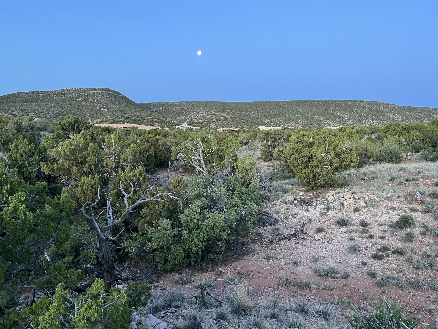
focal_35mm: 26
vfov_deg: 53.1
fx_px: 329
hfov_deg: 67.3
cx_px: 219
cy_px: 164
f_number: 1.6
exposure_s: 1/60
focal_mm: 5.1
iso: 200
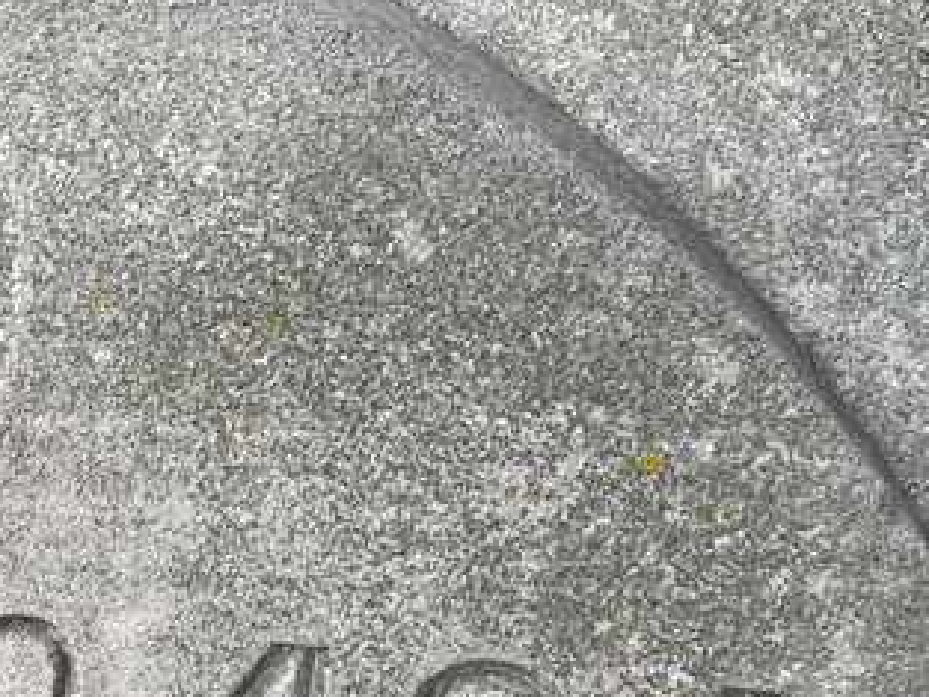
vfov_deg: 16.6
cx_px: -208
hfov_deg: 21.3
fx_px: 2282
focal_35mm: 85
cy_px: 836
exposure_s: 1/394
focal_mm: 4.25
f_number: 1.8
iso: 32
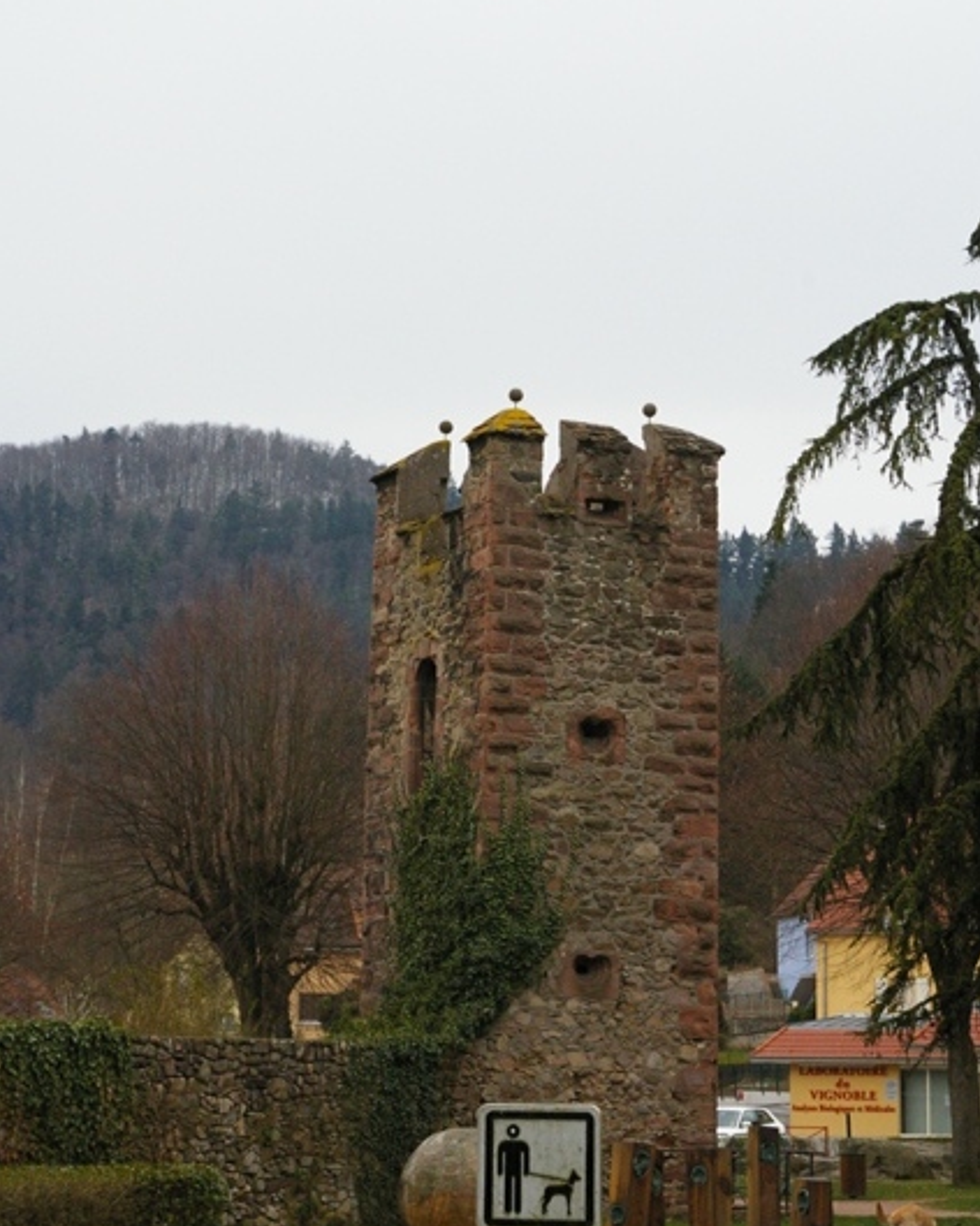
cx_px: 491
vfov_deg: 20.5
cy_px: 593
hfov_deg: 16.4
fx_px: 3393
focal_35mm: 94
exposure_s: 1/350
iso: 1600
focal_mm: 55
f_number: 11
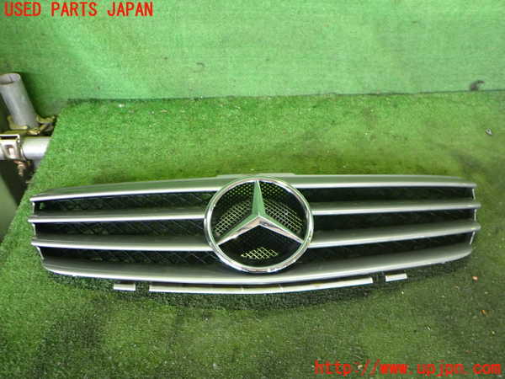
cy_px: 190
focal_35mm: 30
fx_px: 438
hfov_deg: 60.0
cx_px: 252
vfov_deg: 46.8
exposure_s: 1/30
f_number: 2.3
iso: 500
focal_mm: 5.4
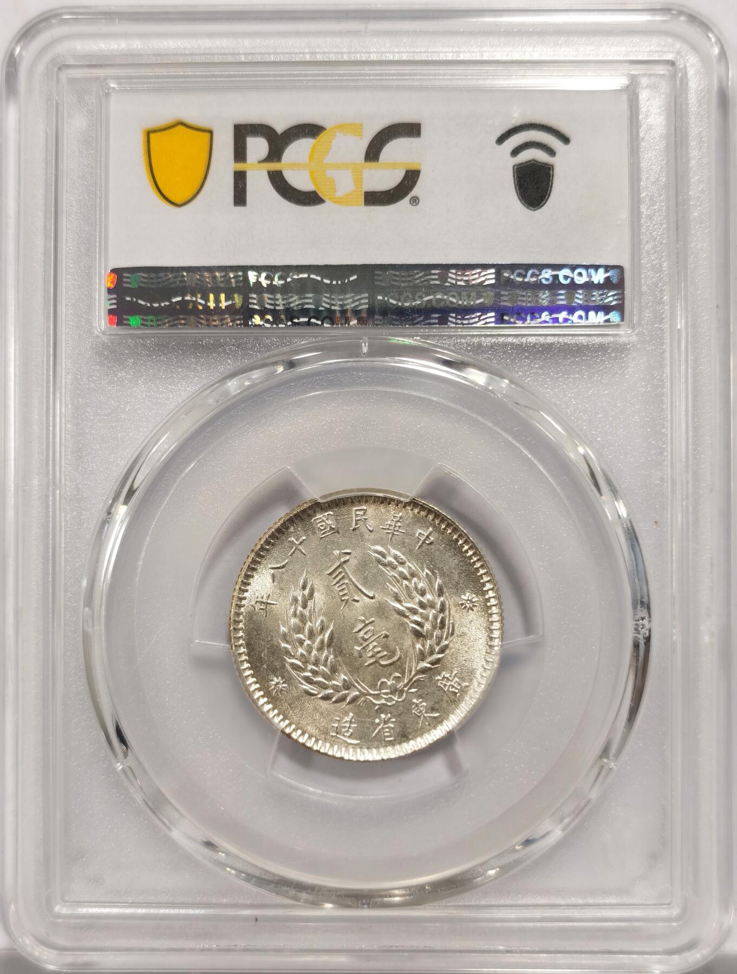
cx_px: 368
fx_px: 1525
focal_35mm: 54
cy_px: 487
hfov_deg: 27.2
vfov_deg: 35.4
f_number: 16
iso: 80
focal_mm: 5.56
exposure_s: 1/100
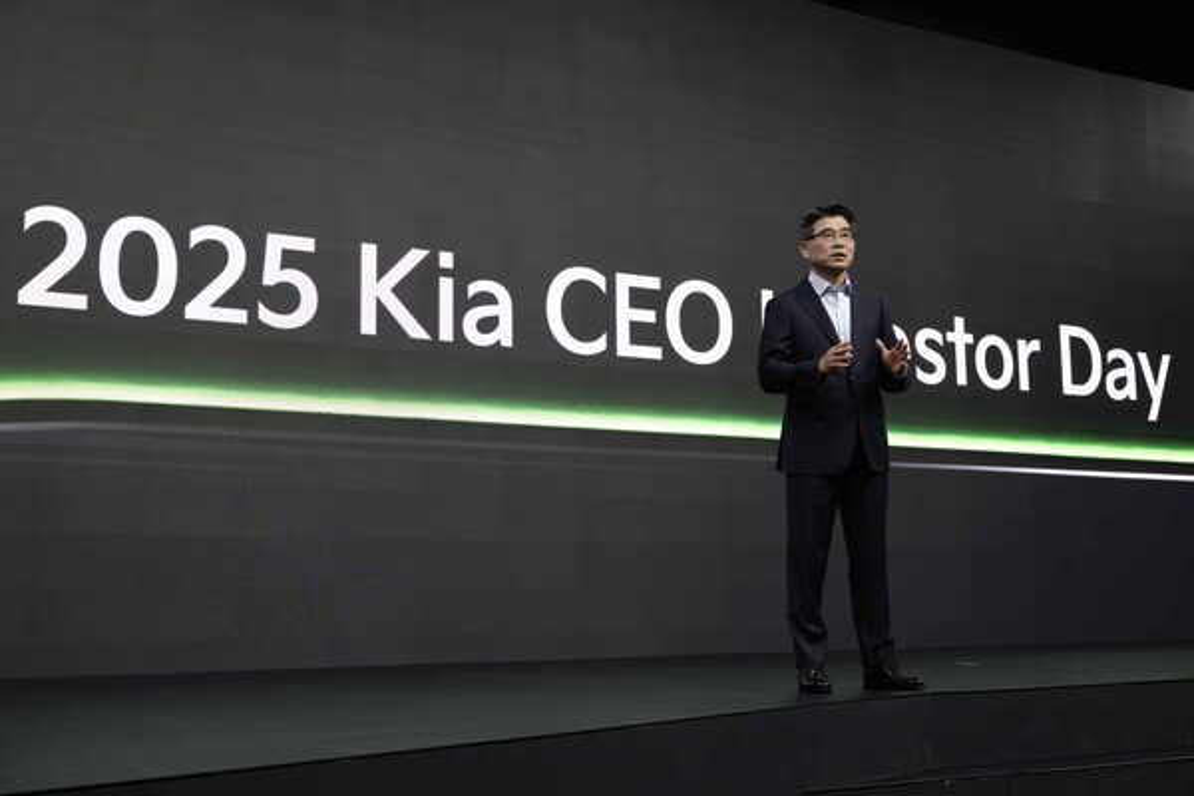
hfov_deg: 41.9
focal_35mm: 47
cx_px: 597
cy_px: 398
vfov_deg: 28.6
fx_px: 1559
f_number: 8
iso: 1250
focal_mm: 47
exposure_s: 1/100
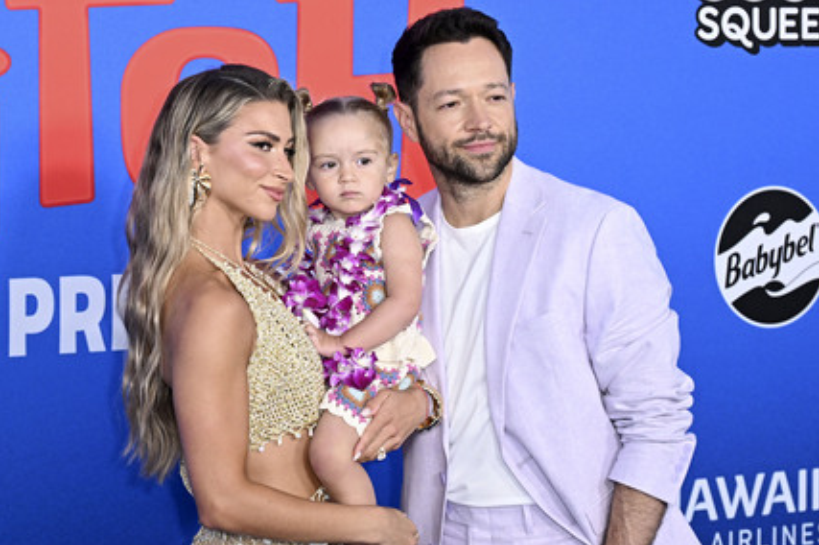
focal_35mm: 56
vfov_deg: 24.2
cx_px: 398
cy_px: 271
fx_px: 1273
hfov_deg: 35.7
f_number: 5.6
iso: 1600
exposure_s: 1/200
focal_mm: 53
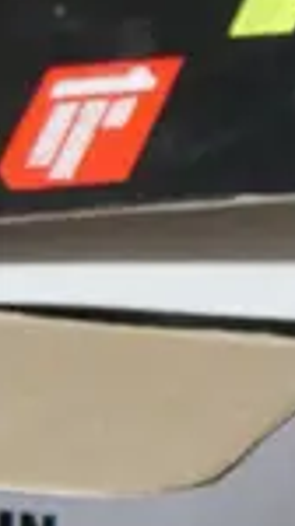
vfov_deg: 6.3
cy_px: -775
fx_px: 4563
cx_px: 1333
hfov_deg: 3.5
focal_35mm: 327
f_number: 4.7
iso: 1000
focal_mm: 22
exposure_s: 1/60
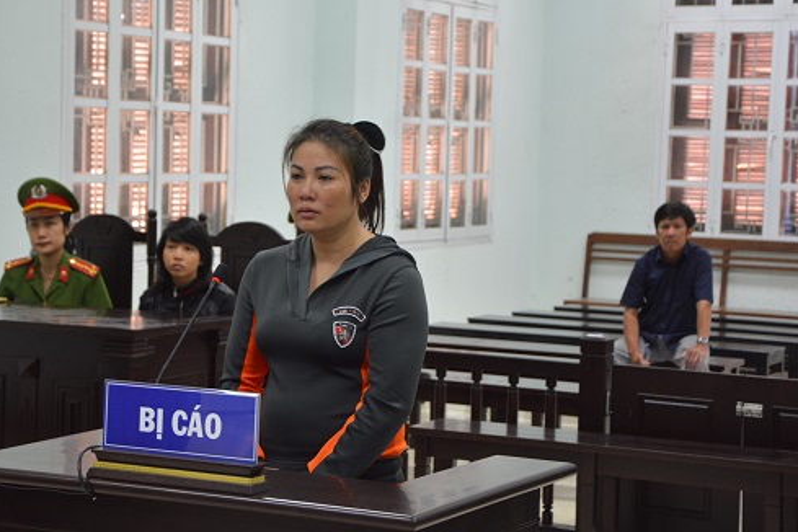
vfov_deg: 14.9
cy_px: 258
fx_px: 2039
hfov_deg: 22.1
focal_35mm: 92
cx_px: 325
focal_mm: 50
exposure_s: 1/30
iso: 800
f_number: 5
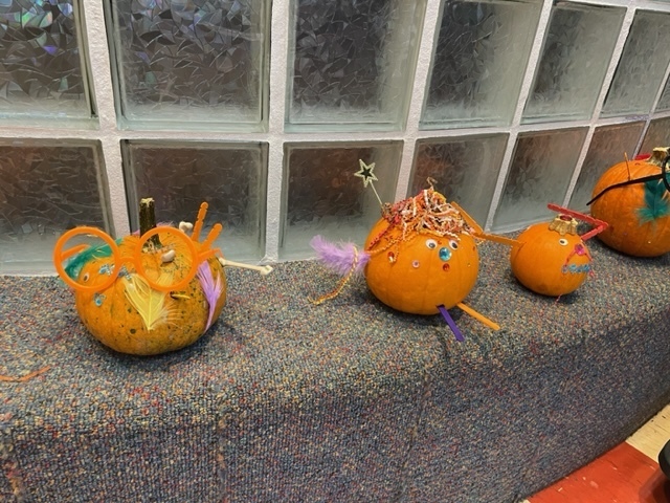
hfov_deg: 67.3
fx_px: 503
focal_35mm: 26
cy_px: 252
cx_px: 335
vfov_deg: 53.1
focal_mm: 4.2
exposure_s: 1/60
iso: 320
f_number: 1.6
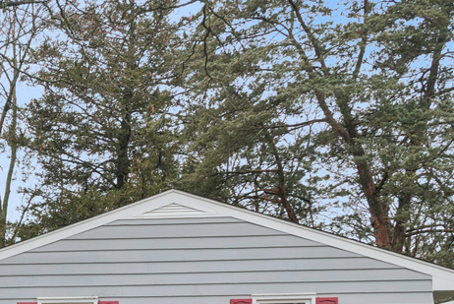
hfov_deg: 24.0
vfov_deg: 18.0
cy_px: 415
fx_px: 884
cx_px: -188
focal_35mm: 70
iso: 400
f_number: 11
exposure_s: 1/15
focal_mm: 20
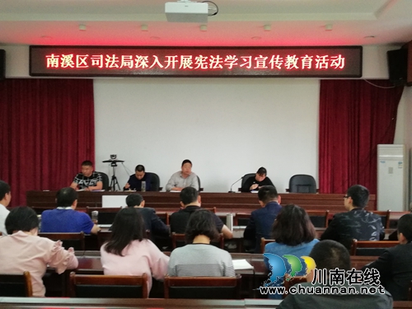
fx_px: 512
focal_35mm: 43
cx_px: 206
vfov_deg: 33.6
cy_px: 154
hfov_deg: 43.9
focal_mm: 3.81
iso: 400
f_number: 2.2
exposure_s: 1/25
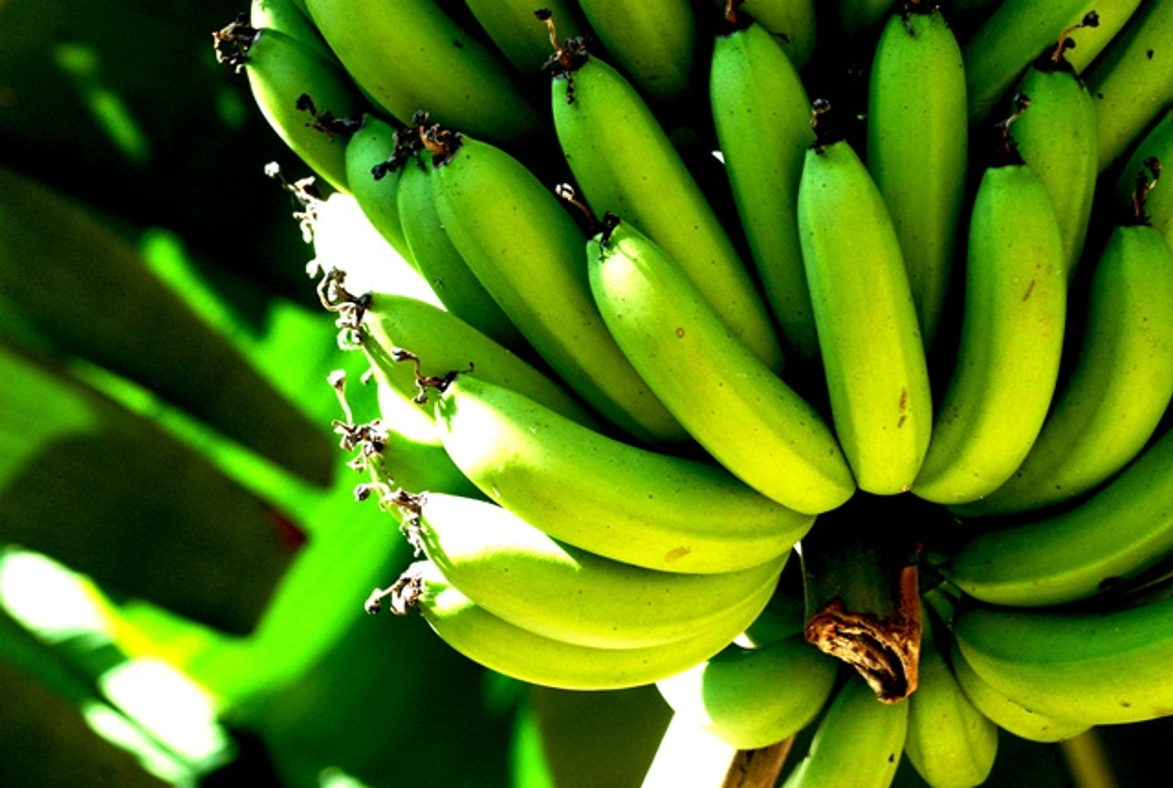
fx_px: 5683
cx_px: 586
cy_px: 394
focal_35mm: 174
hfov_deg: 11.8
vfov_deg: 7.9
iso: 800
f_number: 8
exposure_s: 1/125
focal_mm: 116
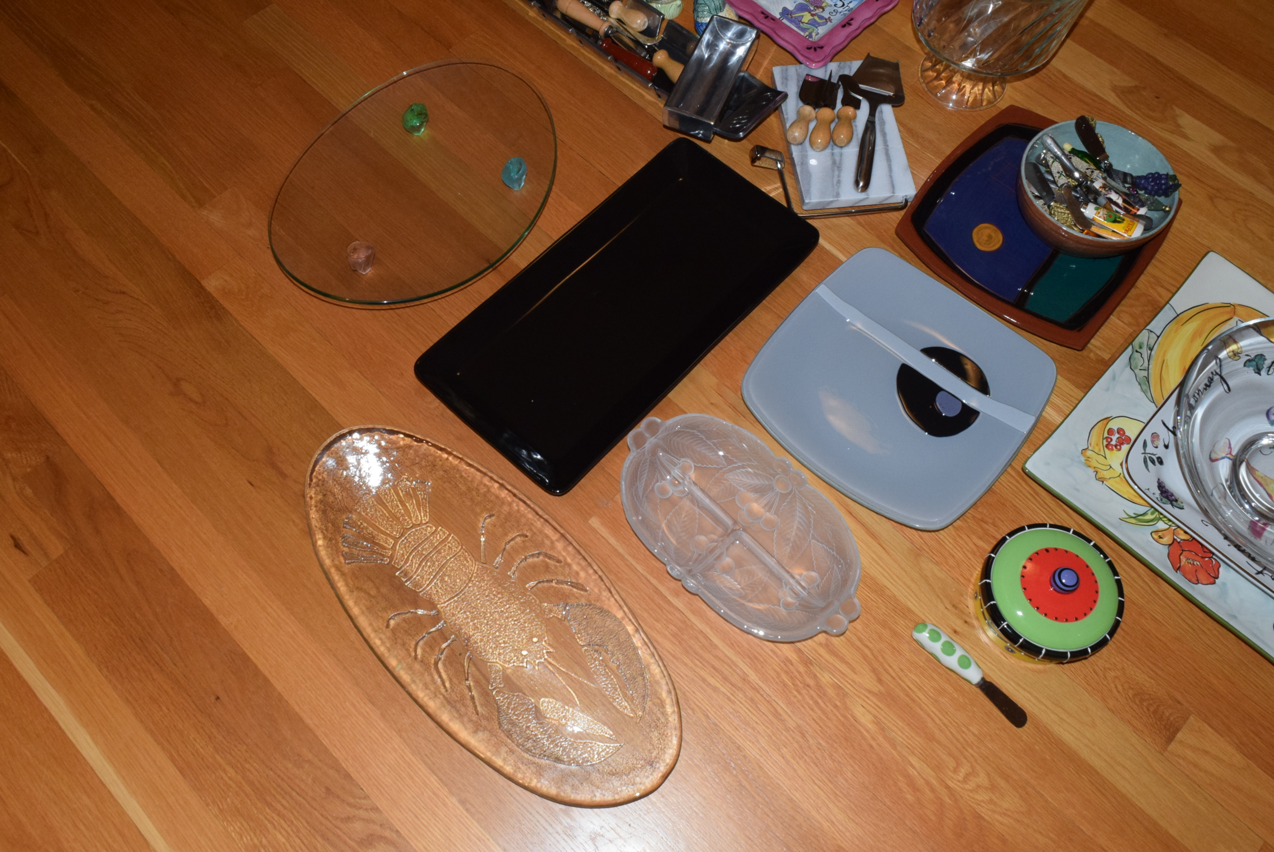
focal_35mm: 27
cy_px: 426
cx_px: 637
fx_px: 956
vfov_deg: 48.0
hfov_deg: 67.3
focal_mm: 18
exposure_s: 1/100
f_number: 13
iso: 1600
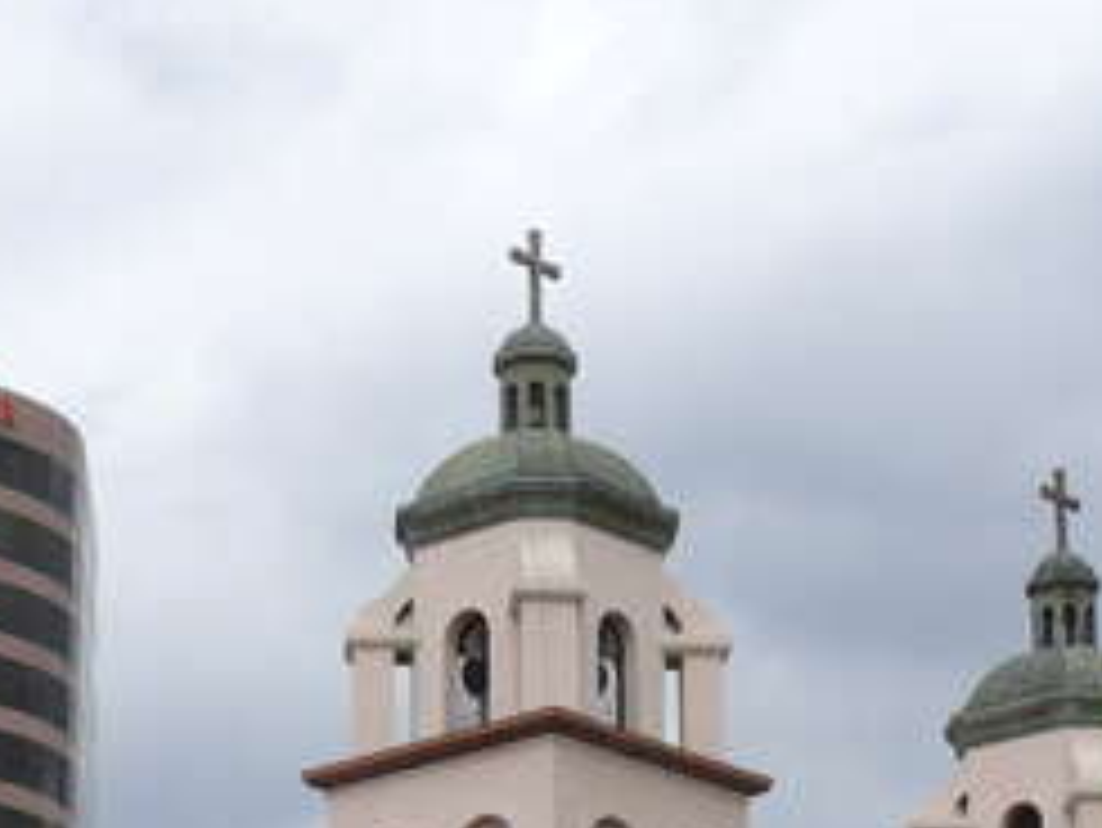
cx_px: 445
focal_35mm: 134
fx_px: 4268
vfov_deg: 10.9
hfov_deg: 14.7
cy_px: 1012
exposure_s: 1/200
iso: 100
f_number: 4
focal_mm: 8.6
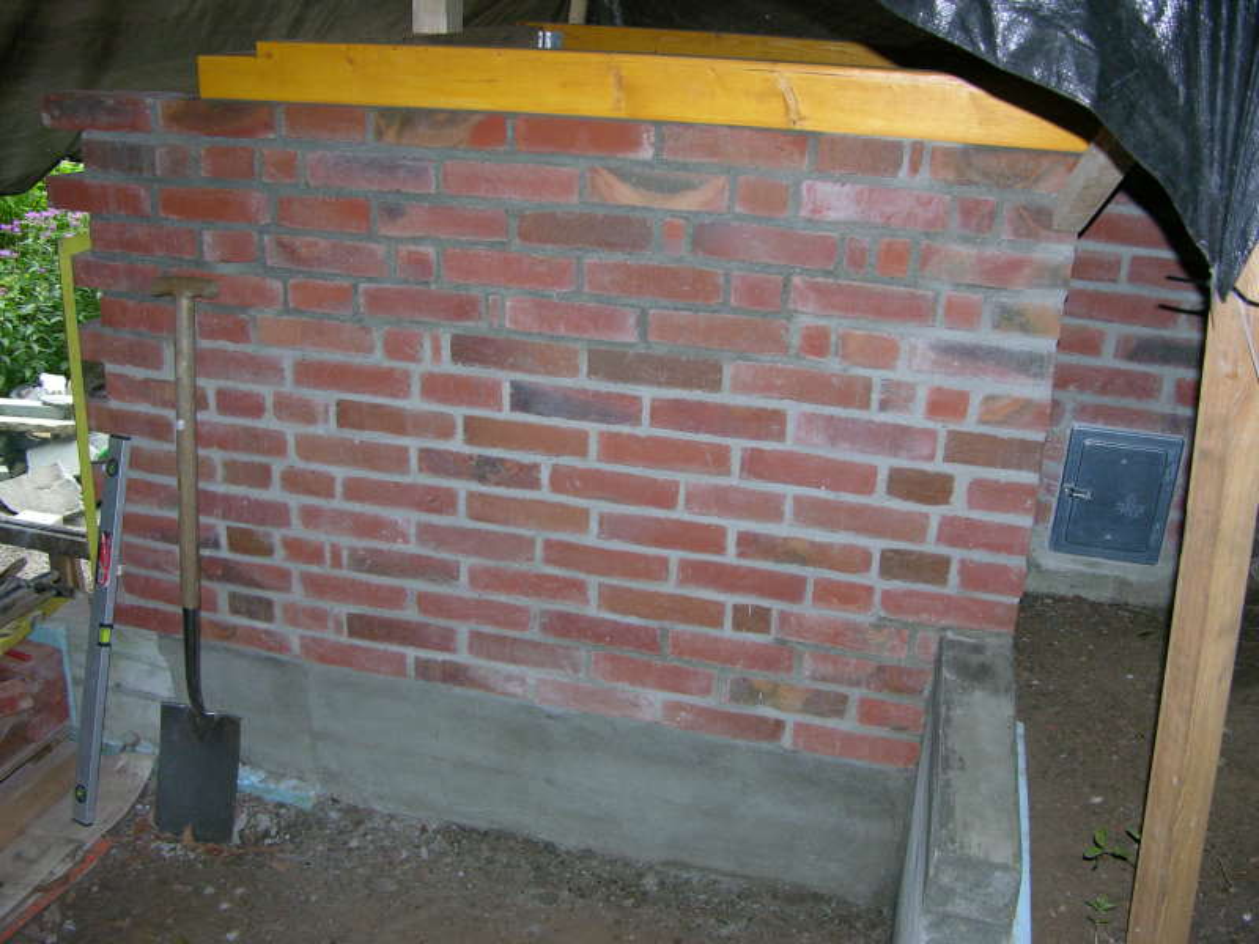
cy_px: 472
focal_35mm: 35
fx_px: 1273
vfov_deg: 40.7
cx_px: 630
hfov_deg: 52.6
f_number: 2.8
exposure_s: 1/60.1
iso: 200
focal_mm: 8.9
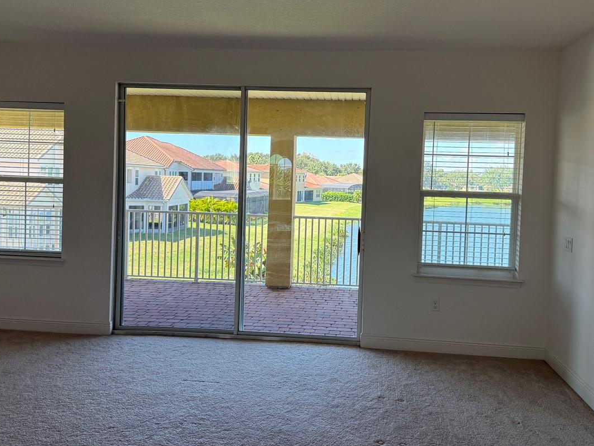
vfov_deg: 39.6
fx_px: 618
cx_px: 304
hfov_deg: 51.4
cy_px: 199
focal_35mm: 36
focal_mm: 6.76
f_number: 1.78
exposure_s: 1/279
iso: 100
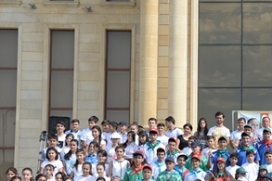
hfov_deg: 23.4
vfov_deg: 16.2
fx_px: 627
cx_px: 278
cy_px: 161
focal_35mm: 83
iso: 280
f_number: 6.3
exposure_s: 1/640
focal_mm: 38
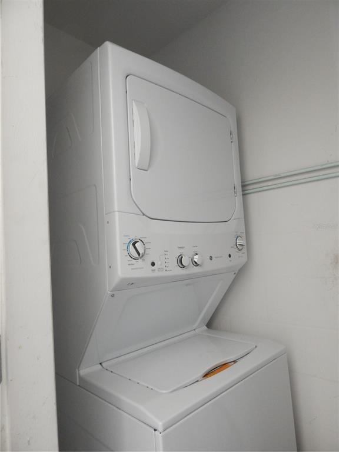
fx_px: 287
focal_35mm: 22
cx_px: 170
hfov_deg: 61.1
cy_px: 226
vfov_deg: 76.4
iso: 400
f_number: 3
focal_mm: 4
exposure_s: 1/25
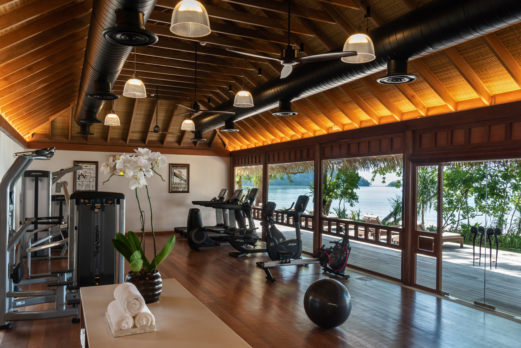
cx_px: 260
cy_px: 174
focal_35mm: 29
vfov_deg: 45.0
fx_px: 420
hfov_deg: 63.6
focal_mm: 29
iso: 100
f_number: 16
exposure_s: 1/1.25
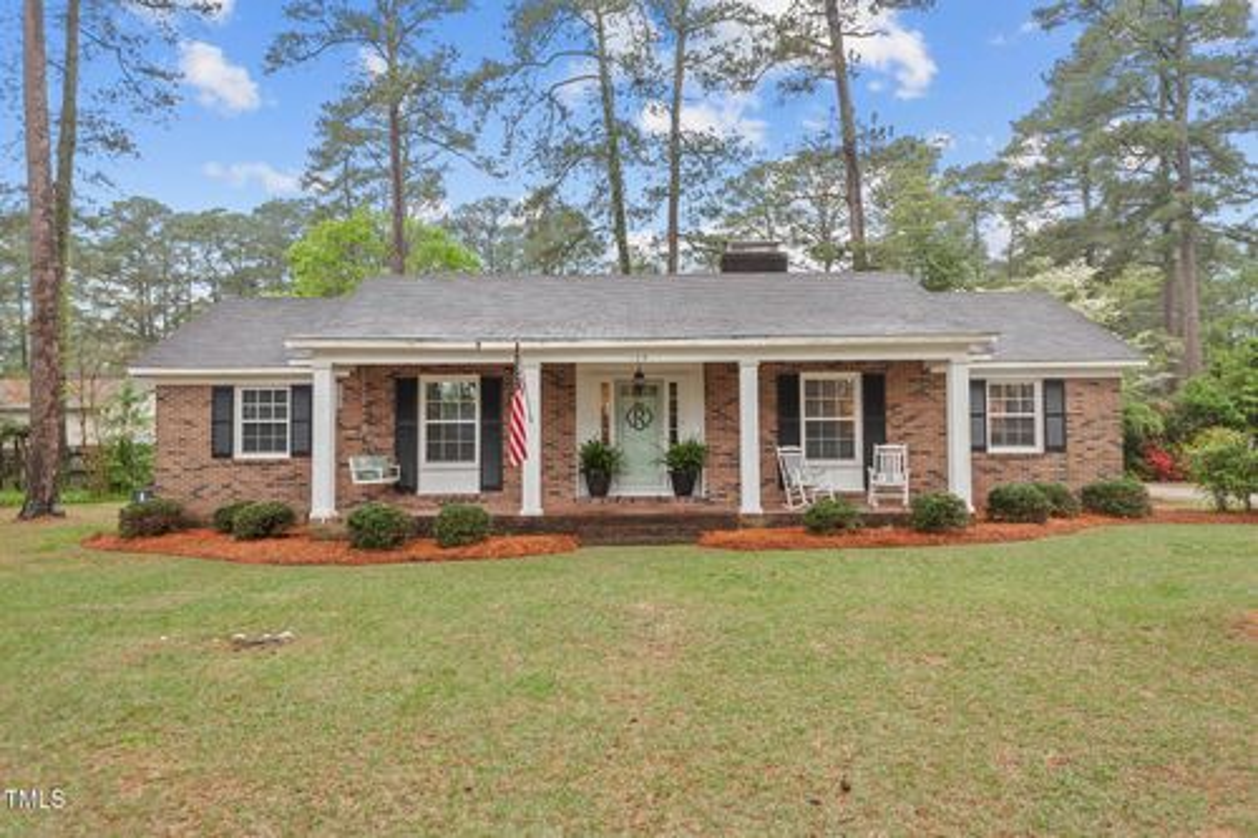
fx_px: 873
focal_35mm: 25
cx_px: 629
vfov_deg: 51.3
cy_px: 419
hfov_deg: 71.5
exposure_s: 1/80
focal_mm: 25
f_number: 4.5
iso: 400
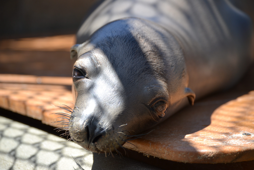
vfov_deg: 11.7
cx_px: 127
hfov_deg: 17.5
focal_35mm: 117
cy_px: 85
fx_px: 825
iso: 220
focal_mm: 78
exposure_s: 1/500
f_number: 5.6
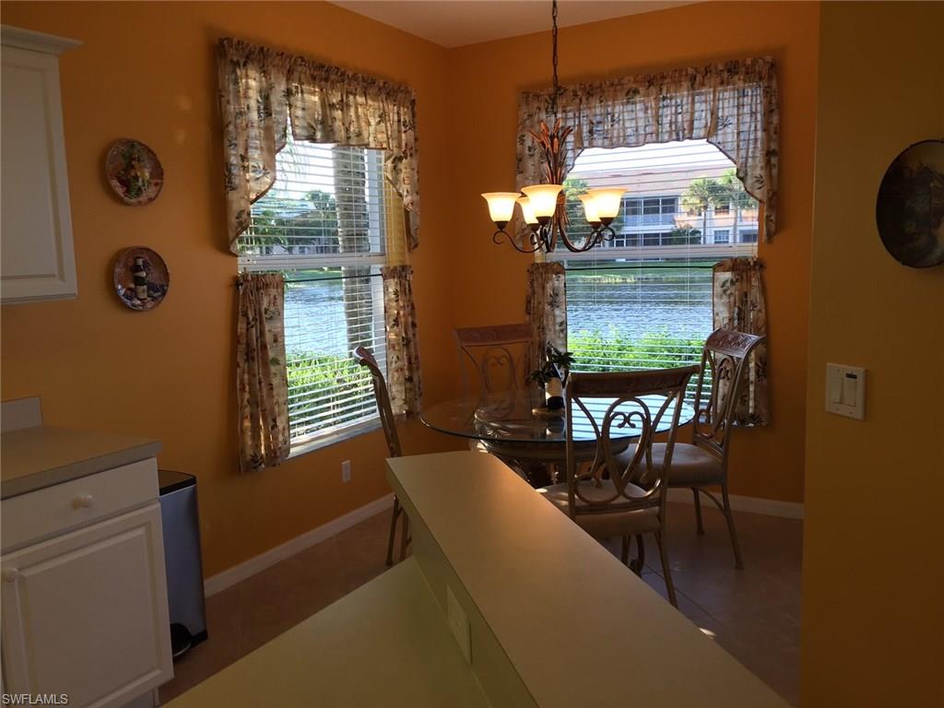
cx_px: 472
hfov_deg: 61.7
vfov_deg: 48.2
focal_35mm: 29
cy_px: 354
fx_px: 791
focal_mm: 4.15
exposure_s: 1/60
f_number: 2.2
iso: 40
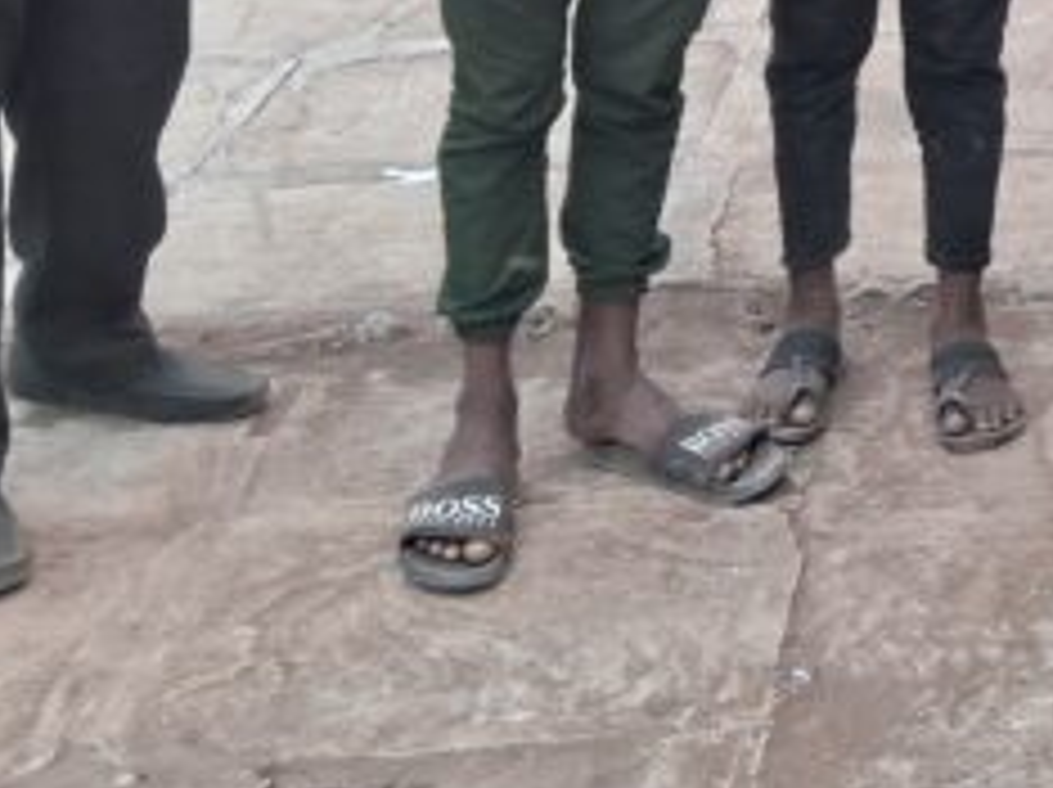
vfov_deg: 15.2
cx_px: 1602
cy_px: -432
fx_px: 2705
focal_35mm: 89
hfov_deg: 19.2
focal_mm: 3.98
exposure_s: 1/40
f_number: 1.8
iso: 125
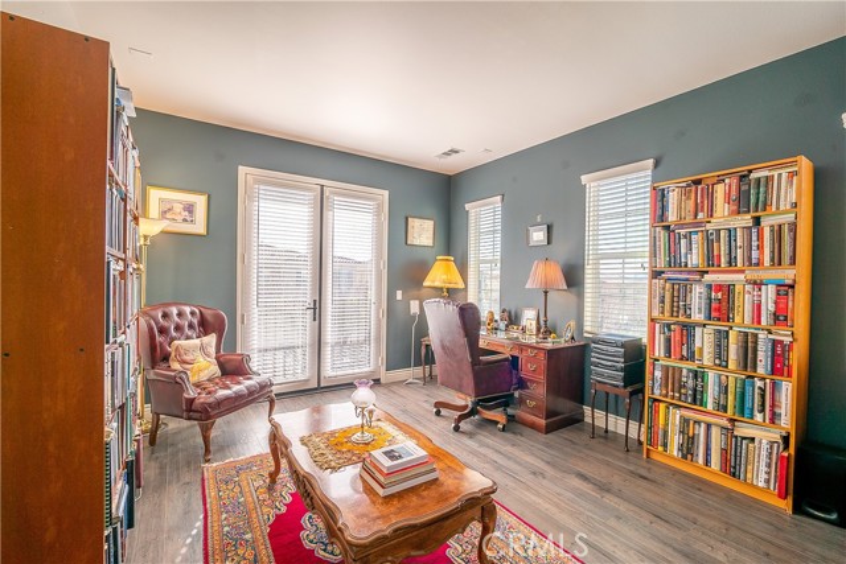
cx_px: 423
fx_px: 353
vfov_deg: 77.4
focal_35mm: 15
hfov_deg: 100.4
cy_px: 282
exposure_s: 1/100
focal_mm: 15
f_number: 8
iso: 200
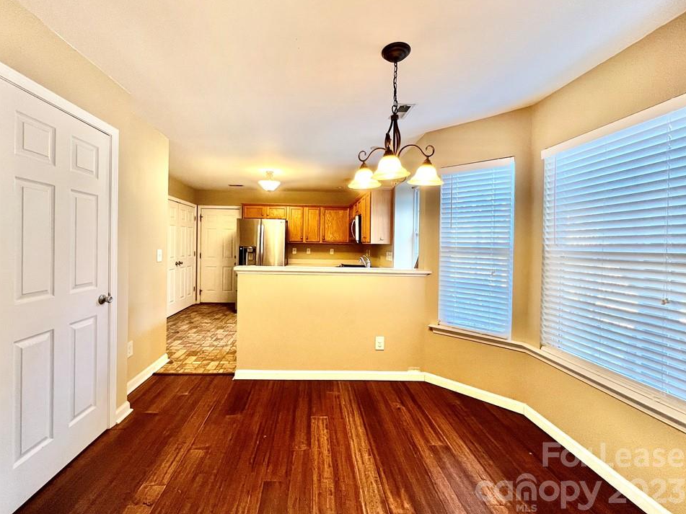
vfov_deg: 85.6
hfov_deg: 101.9
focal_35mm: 14
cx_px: 320
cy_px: 249
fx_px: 277
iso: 250
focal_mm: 1.57
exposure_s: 1/60
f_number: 1.8
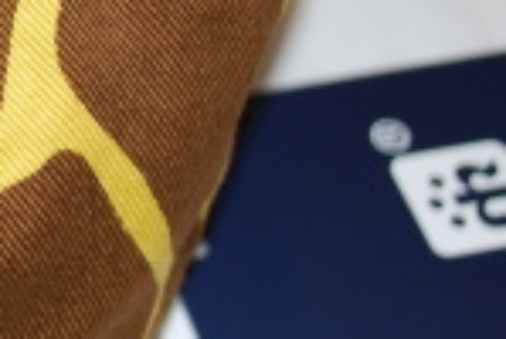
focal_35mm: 167
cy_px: 25
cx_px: -367
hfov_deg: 11.5
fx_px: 2352
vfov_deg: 8.2
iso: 200
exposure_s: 1/60
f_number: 4.5
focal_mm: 26
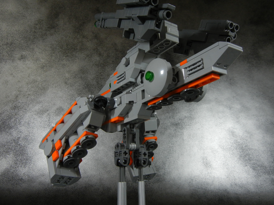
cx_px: 137
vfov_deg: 41.8
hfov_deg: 54.0
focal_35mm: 34
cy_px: 102
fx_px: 269
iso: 400
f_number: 3.6
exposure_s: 1/98.6
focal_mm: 6.2
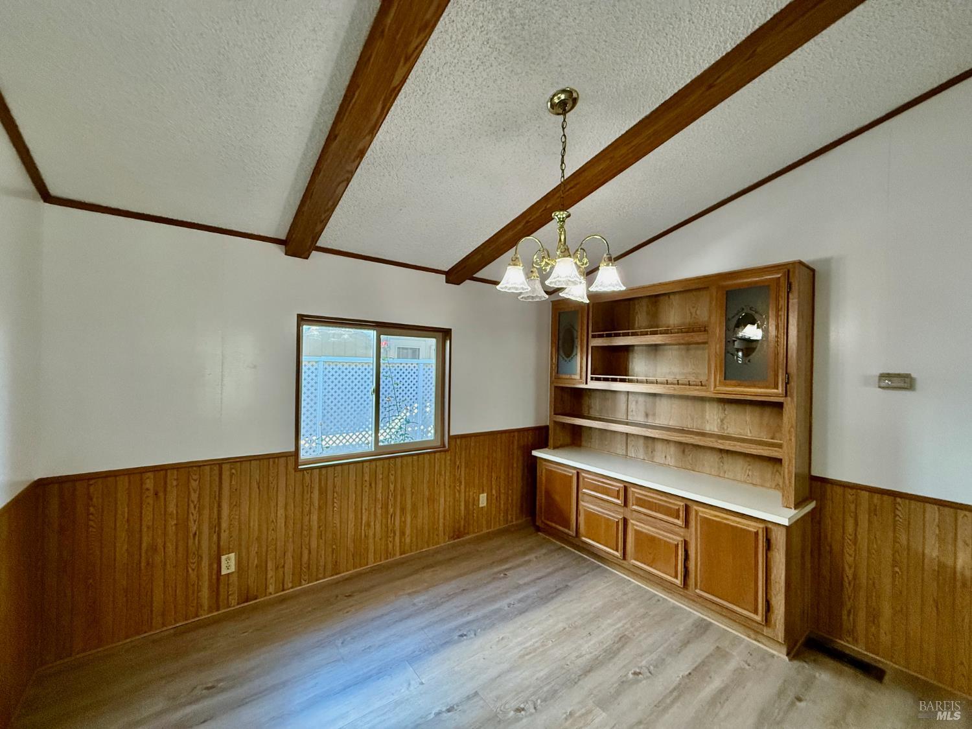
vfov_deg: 85.7
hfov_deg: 102.1
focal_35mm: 14
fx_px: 393
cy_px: 364
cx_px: 486
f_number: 2.2
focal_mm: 2.22
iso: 320
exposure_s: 1/120
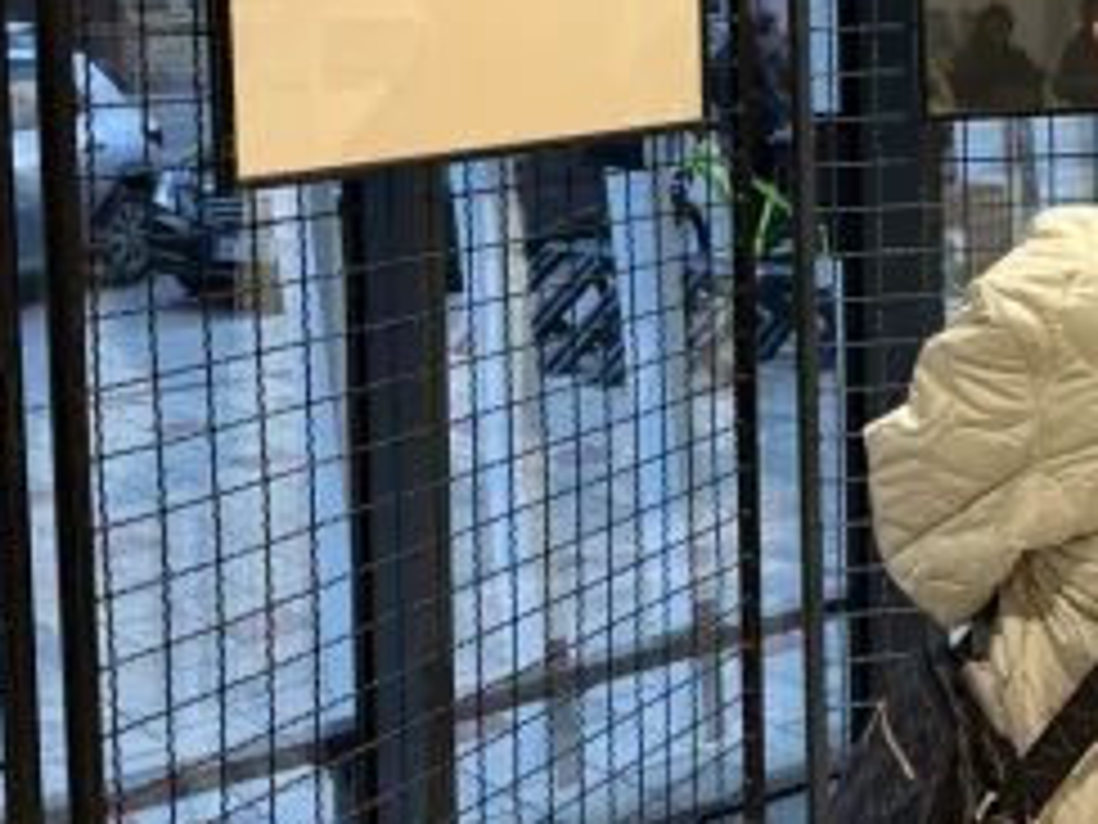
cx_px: 873
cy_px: 97
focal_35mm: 61
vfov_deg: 23.4
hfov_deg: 30.9
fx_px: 1935
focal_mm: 6.76
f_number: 1.78
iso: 160
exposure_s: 1/50
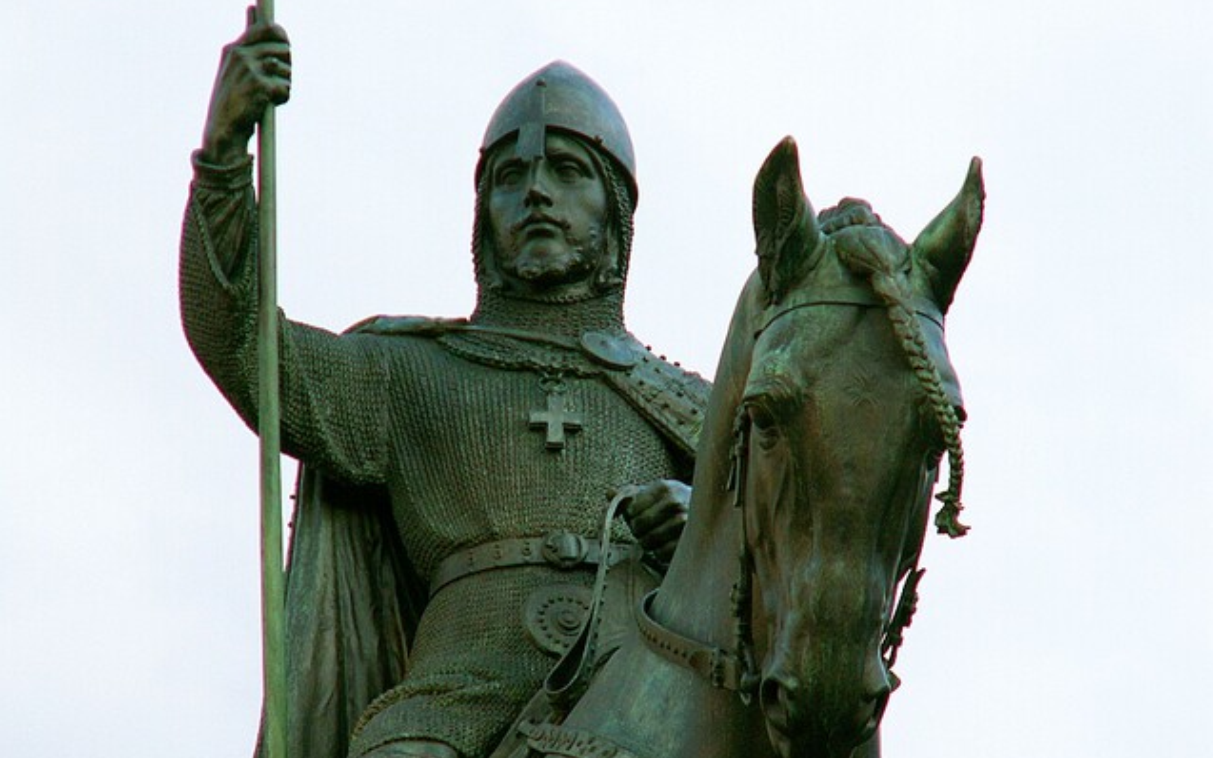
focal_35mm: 308
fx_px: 10181
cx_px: 607
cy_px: 436
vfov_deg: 4.3
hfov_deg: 6.8
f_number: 4.5
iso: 80
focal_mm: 47.4
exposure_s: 1/60
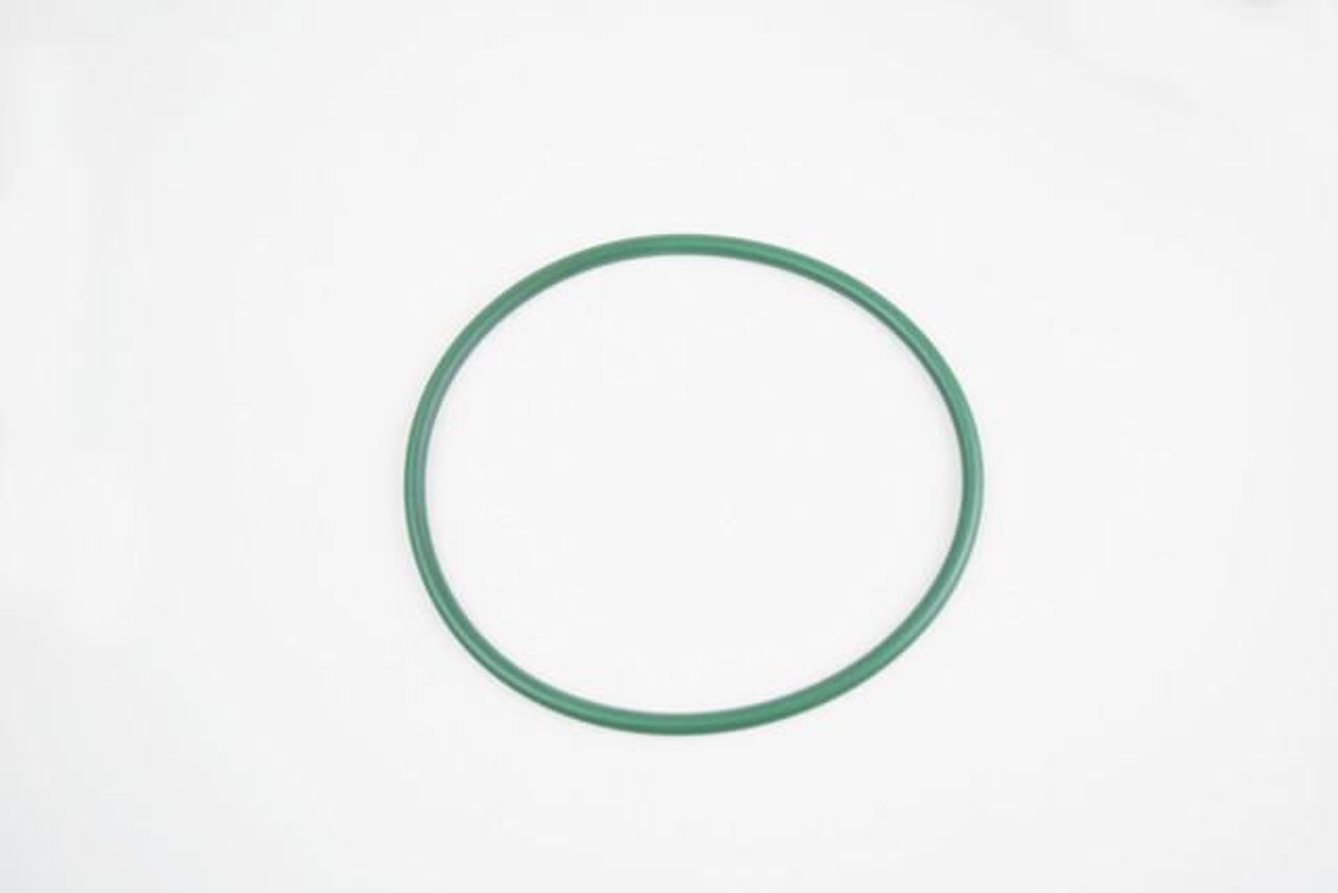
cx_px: 669
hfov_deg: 43.6
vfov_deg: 29.9
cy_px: 446
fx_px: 1673
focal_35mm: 45
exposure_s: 1/60
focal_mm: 30
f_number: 4.2
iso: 640
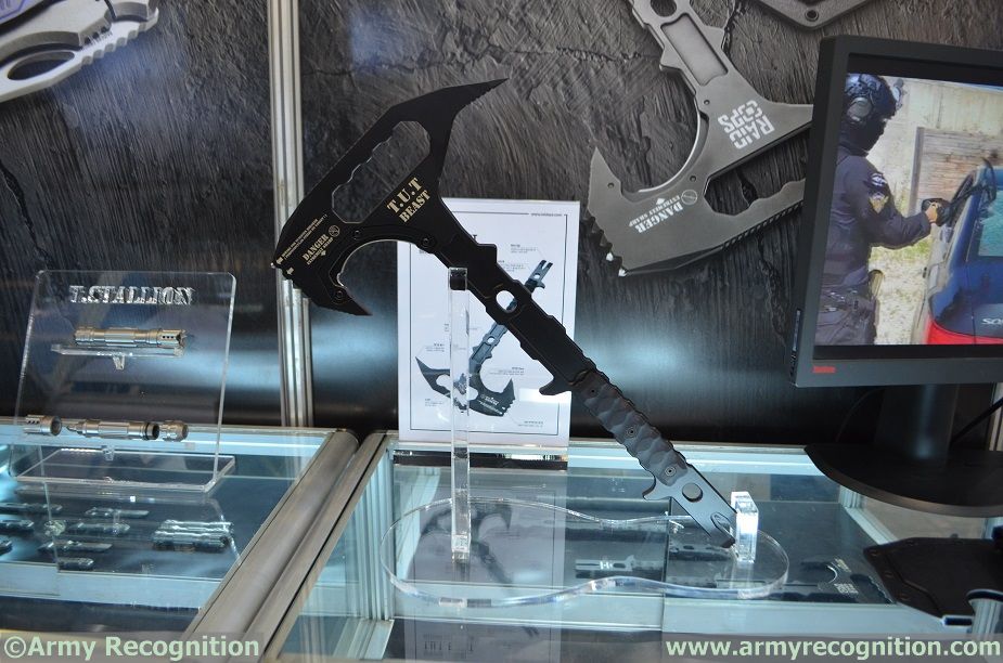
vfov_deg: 47.7
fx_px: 750
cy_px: 332
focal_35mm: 27
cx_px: 502
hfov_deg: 67.5
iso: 800
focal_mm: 18
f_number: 4
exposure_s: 1/60
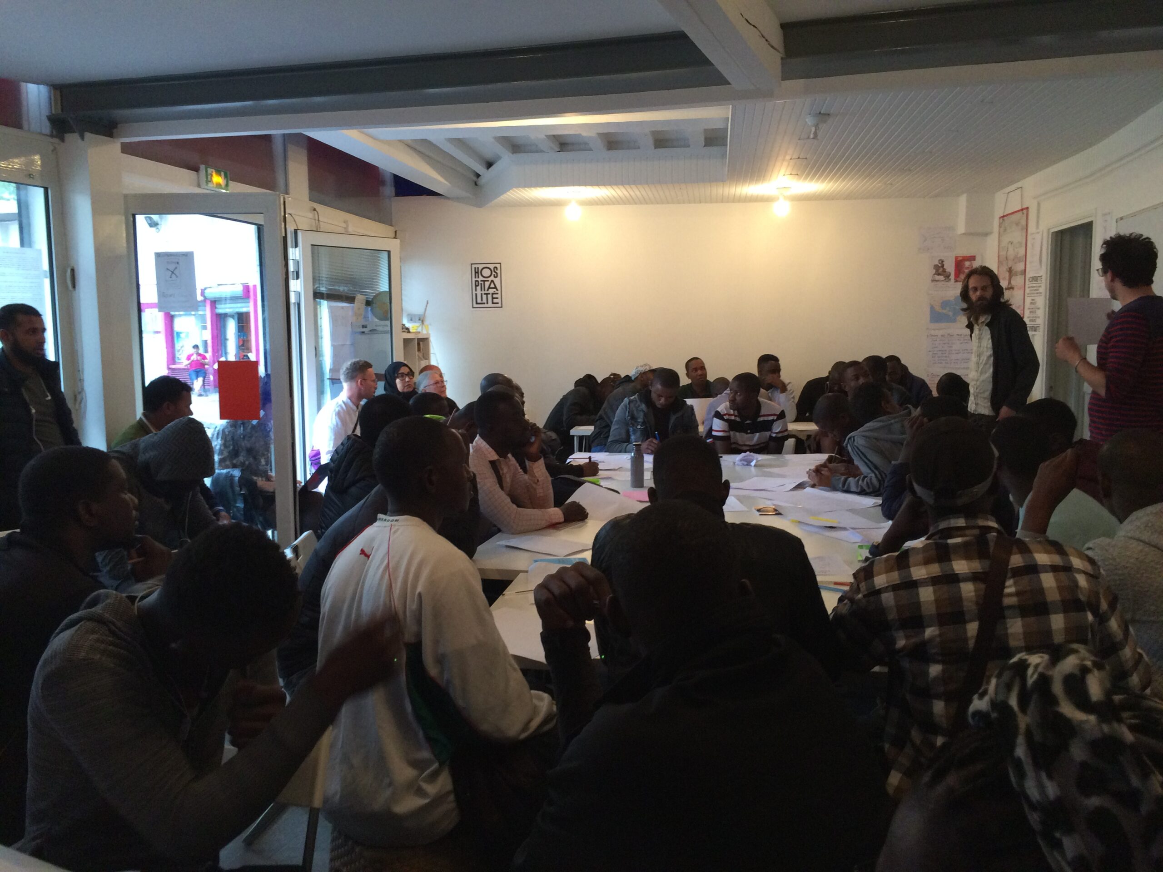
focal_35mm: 29
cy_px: 436
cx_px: 582
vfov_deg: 48.2
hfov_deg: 61.7
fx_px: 974
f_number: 2.2
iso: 200
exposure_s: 1/33
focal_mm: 4.15
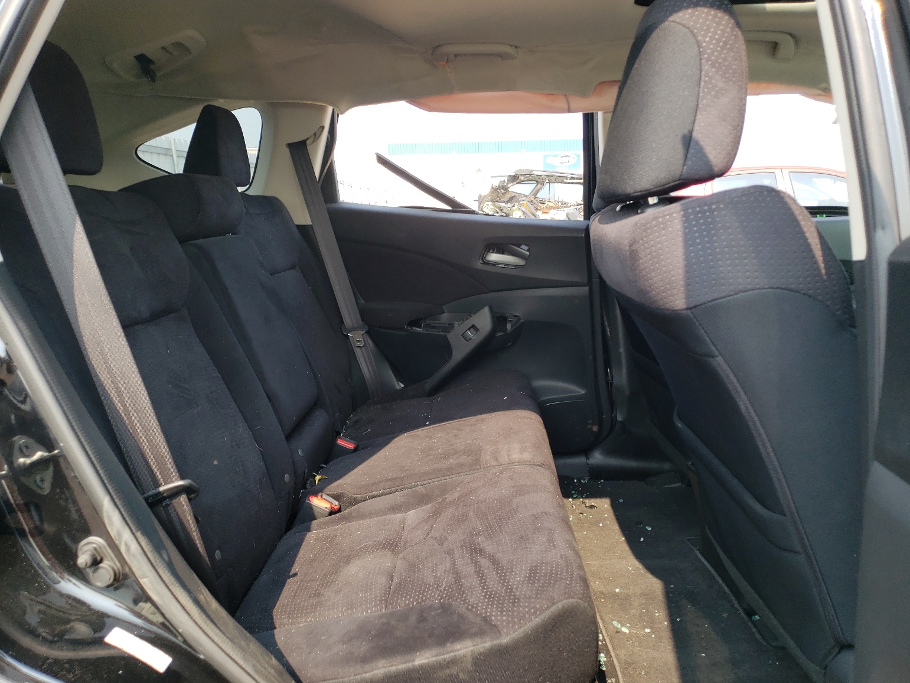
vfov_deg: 51.4
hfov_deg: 65.3
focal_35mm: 27
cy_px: 346
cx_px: 468
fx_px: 710
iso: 50
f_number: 1.5
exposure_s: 1/435
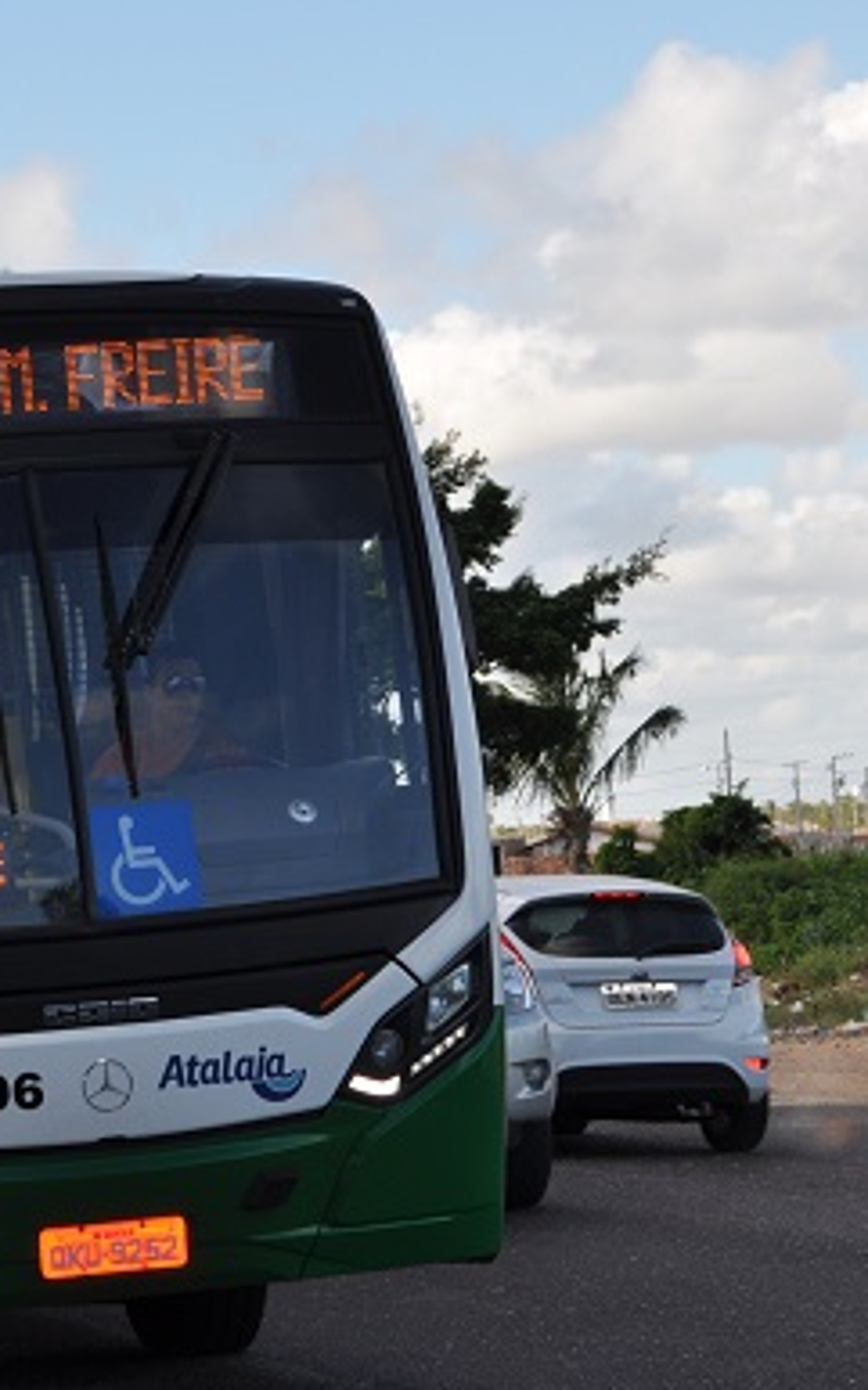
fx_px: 5030
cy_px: 693
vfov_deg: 15.7
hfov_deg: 9.8
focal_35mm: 133
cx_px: -50
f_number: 10
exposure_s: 1/200
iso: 200
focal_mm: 55
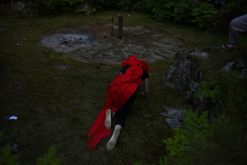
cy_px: 82
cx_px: 124
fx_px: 220
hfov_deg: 58.7
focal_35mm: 32
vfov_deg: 41.2
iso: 2000
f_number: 2.8
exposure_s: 1/60
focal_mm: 32
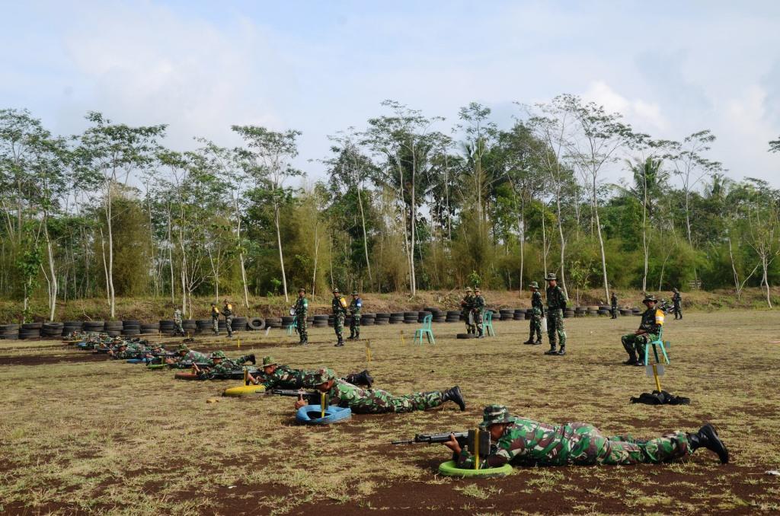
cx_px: 390
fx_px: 908
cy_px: 258
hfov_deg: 46.5
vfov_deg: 31.7
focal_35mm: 42
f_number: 10
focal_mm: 28
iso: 200
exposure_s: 1/200
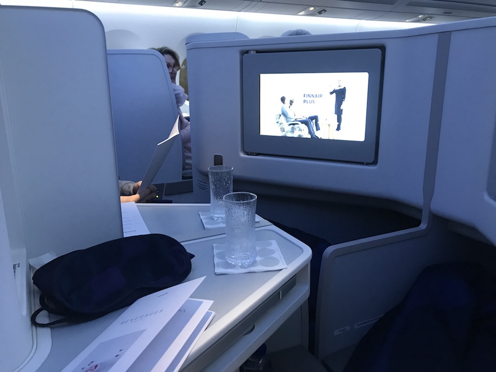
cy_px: 186
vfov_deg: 49.7
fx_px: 401
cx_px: 248
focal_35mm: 28
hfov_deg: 63.4
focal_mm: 3.99
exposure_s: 1/17
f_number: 1.8
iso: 64
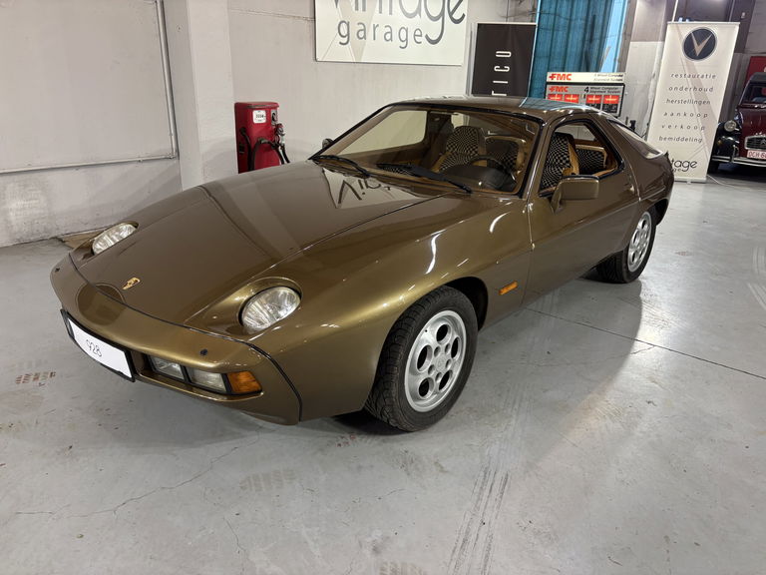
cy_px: 288
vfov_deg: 53.1
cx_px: 383
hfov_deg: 67.3
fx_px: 575
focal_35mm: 26
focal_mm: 5.96
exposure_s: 1/50
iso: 125
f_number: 1.6
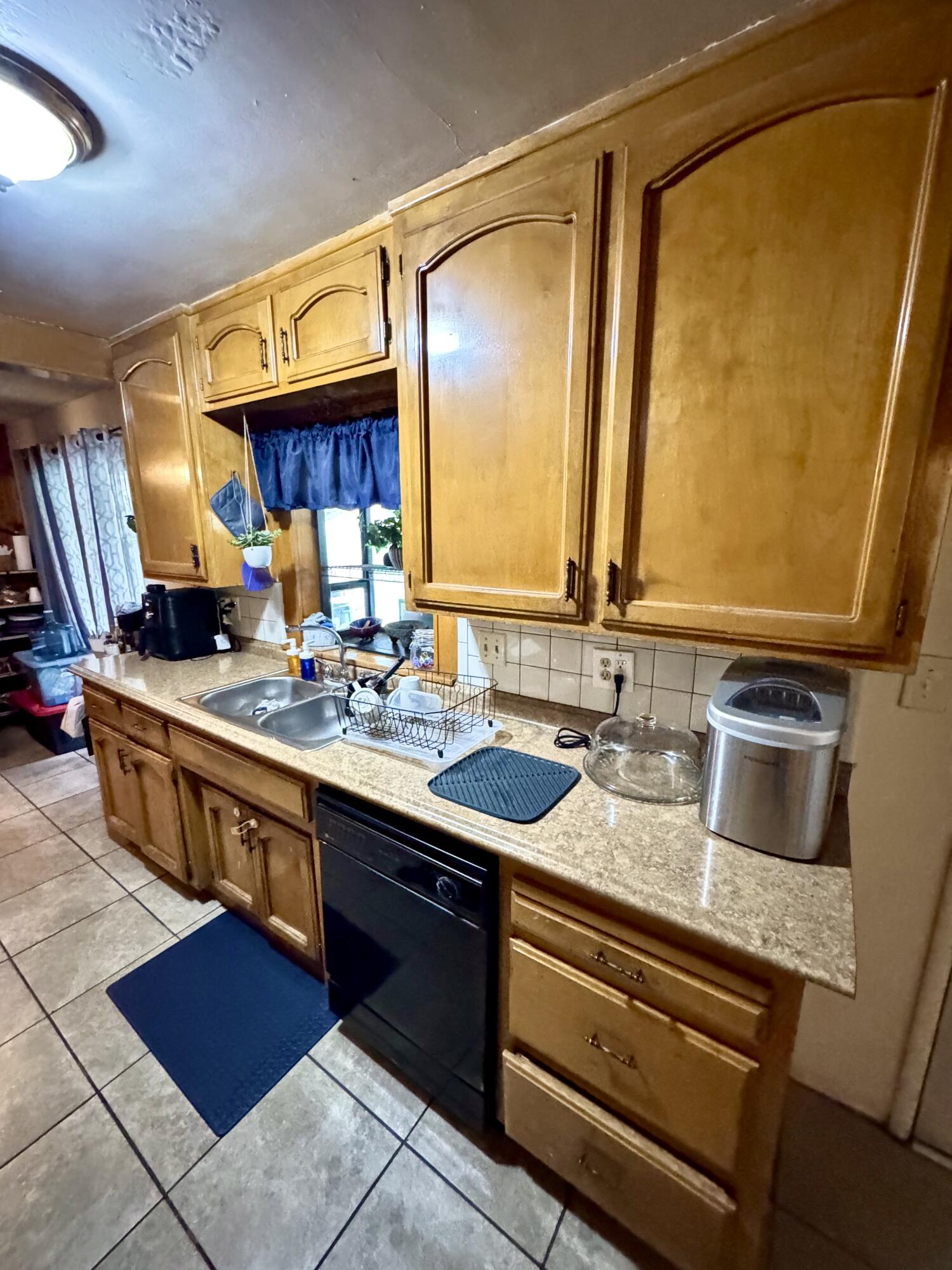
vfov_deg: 102.1
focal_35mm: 14
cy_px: 635
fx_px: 513
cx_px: 476
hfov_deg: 85.7
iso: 2500
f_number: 2.2
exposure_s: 1/20
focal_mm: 2.22
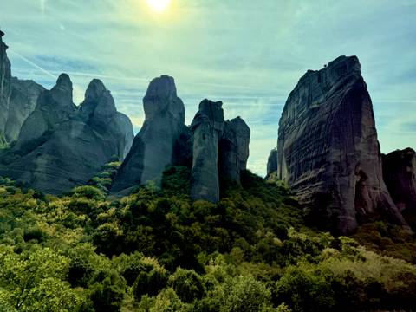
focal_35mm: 24
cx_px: 208
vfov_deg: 56.8
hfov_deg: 71.6
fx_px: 288
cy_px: 156
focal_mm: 6.76
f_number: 1.78
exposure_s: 1/1437
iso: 80
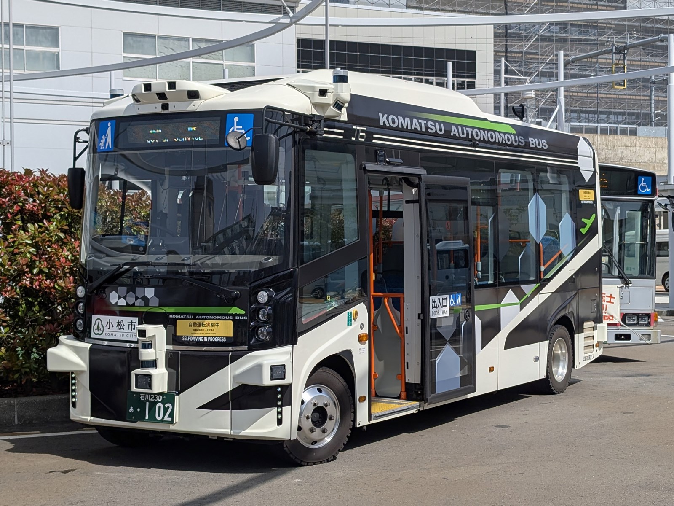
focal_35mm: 49
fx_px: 954
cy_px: 253
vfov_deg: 29.7
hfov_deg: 38.9
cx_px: 337
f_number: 1.68
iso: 21
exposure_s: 1/2331
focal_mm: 6.9
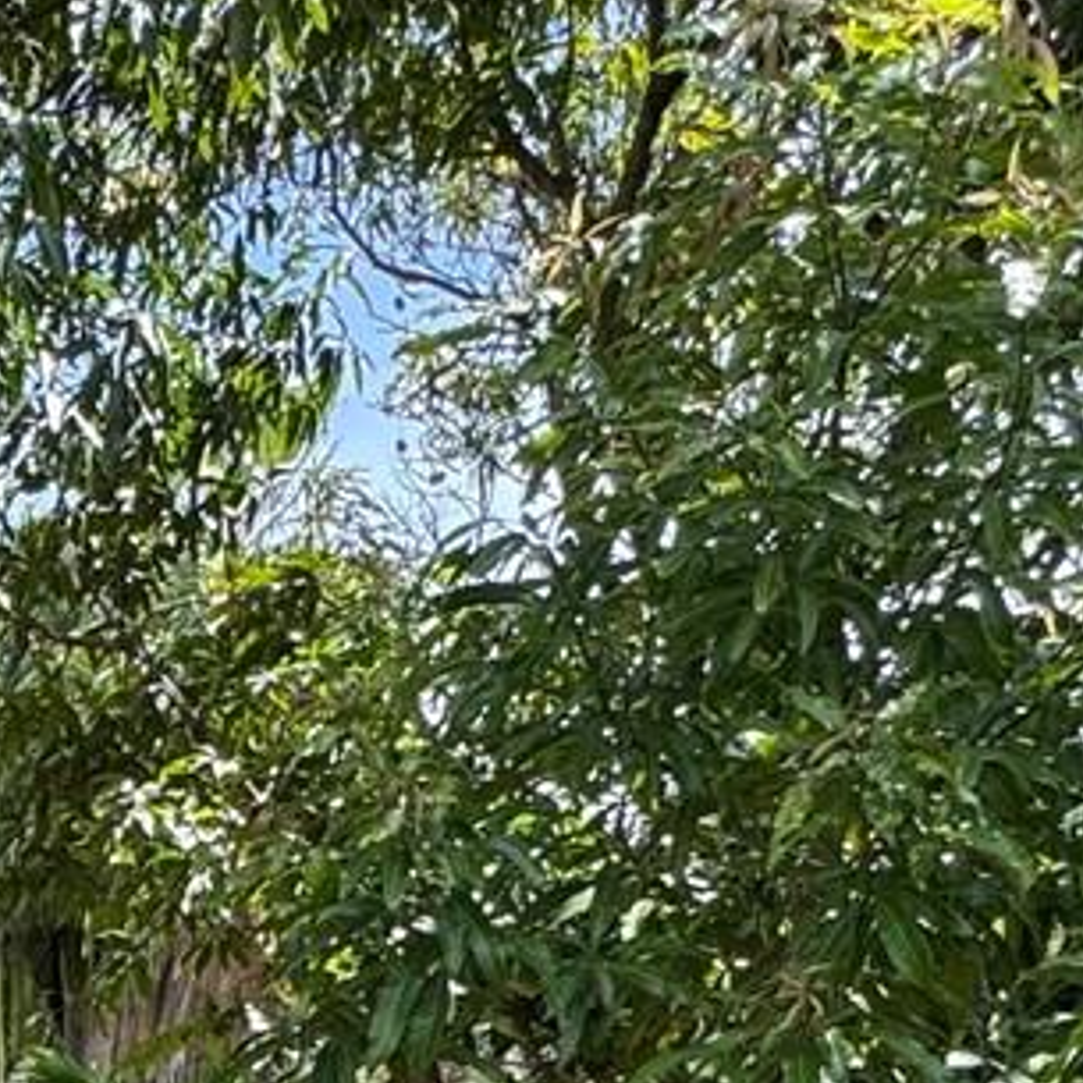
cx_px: -419
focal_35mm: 65
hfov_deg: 22.8
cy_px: 1633
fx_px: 2301
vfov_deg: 21.9
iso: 40
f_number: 2.2
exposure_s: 1/322
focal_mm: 2.22
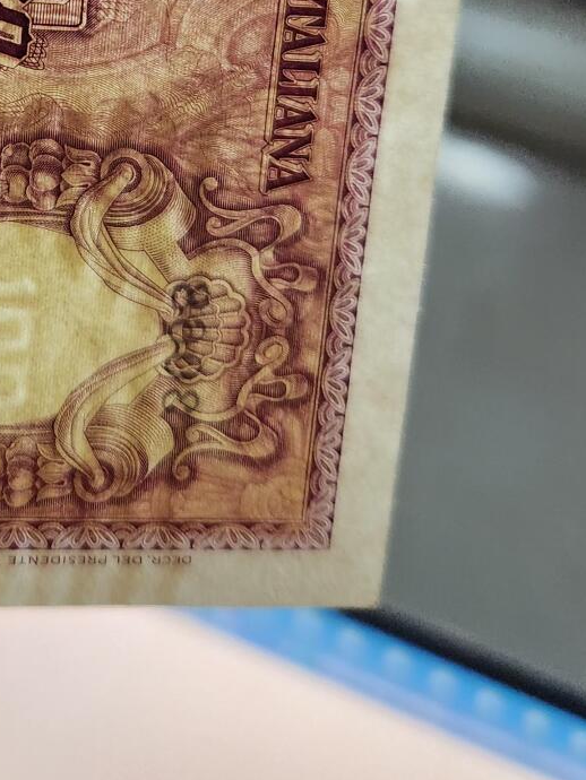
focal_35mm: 60
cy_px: -109
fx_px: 1353
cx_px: -32
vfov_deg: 28.7
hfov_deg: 23.2
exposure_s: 1/100
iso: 500
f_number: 1.8
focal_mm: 5.4
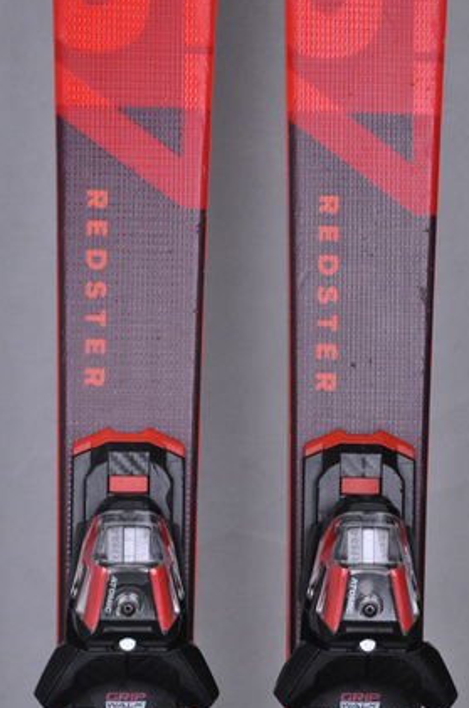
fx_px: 3307
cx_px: 248
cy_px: 341
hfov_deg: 8.1
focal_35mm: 169
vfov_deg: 12.2
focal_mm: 105
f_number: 9.5
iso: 3200
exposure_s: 1/125
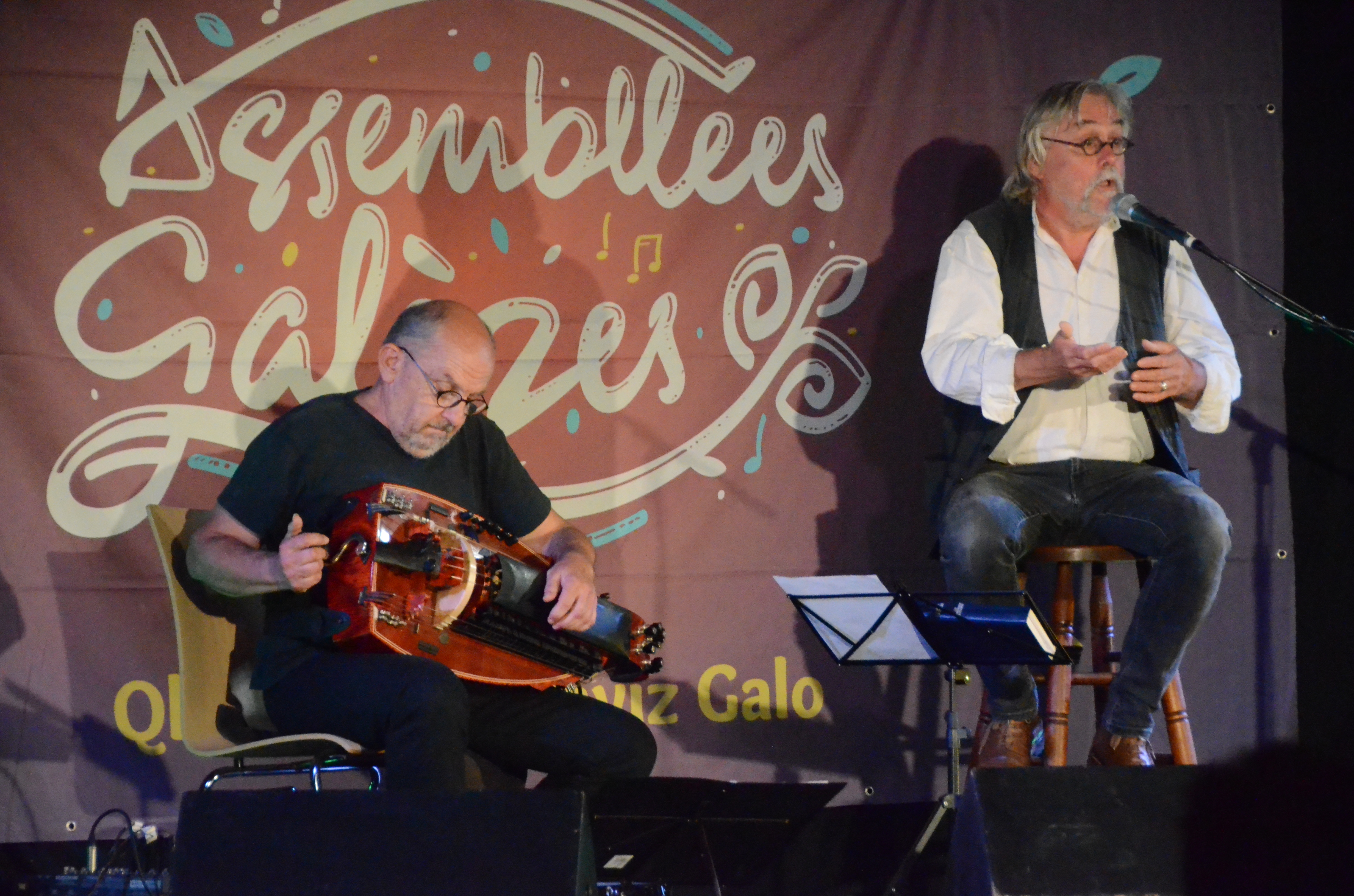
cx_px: 677
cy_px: 448
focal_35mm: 142
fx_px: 5348
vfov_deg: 9.6
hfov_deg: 14.4
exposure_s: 1/160
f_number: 5.3
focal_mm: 95
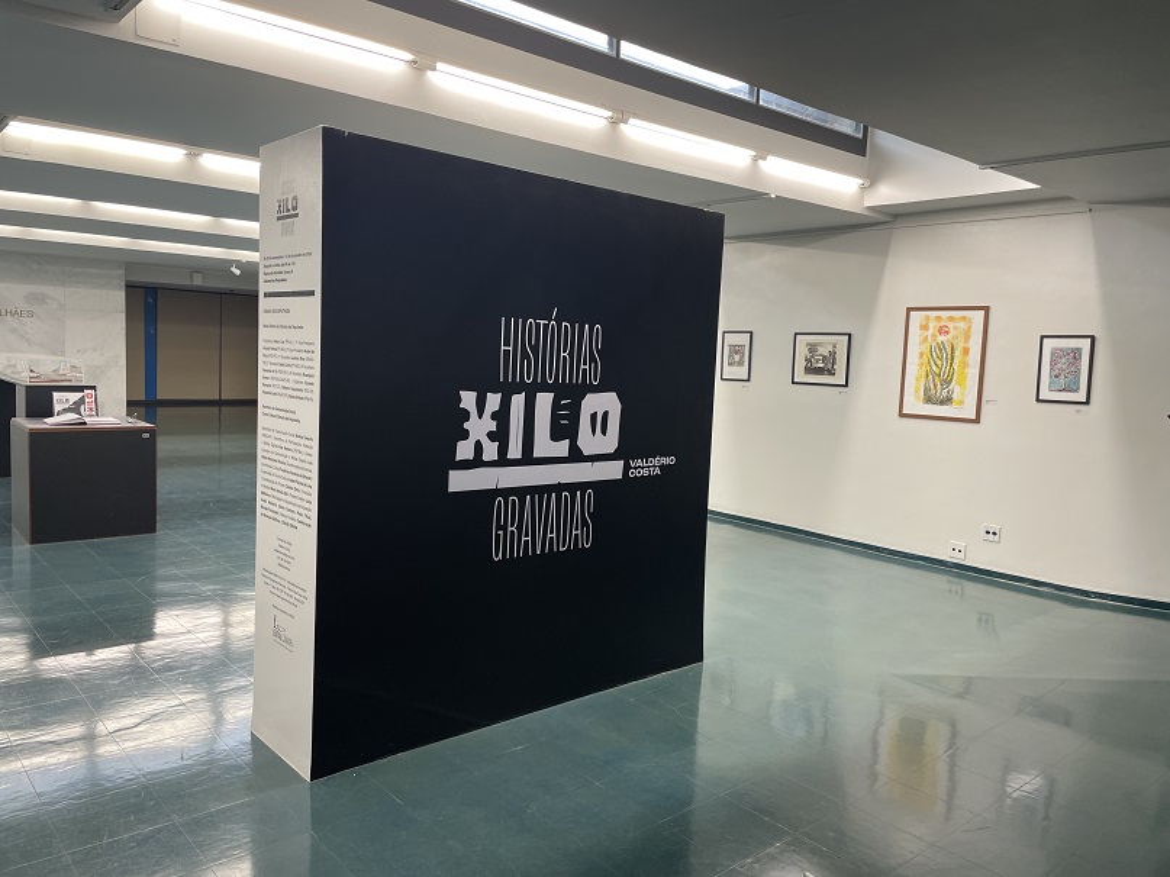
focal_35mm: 26
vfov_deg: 53.1
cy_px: 438
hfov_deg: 67.3
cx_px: 585
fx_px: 879
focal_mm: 4.2
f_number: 1.6
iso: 64
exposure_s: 1/60
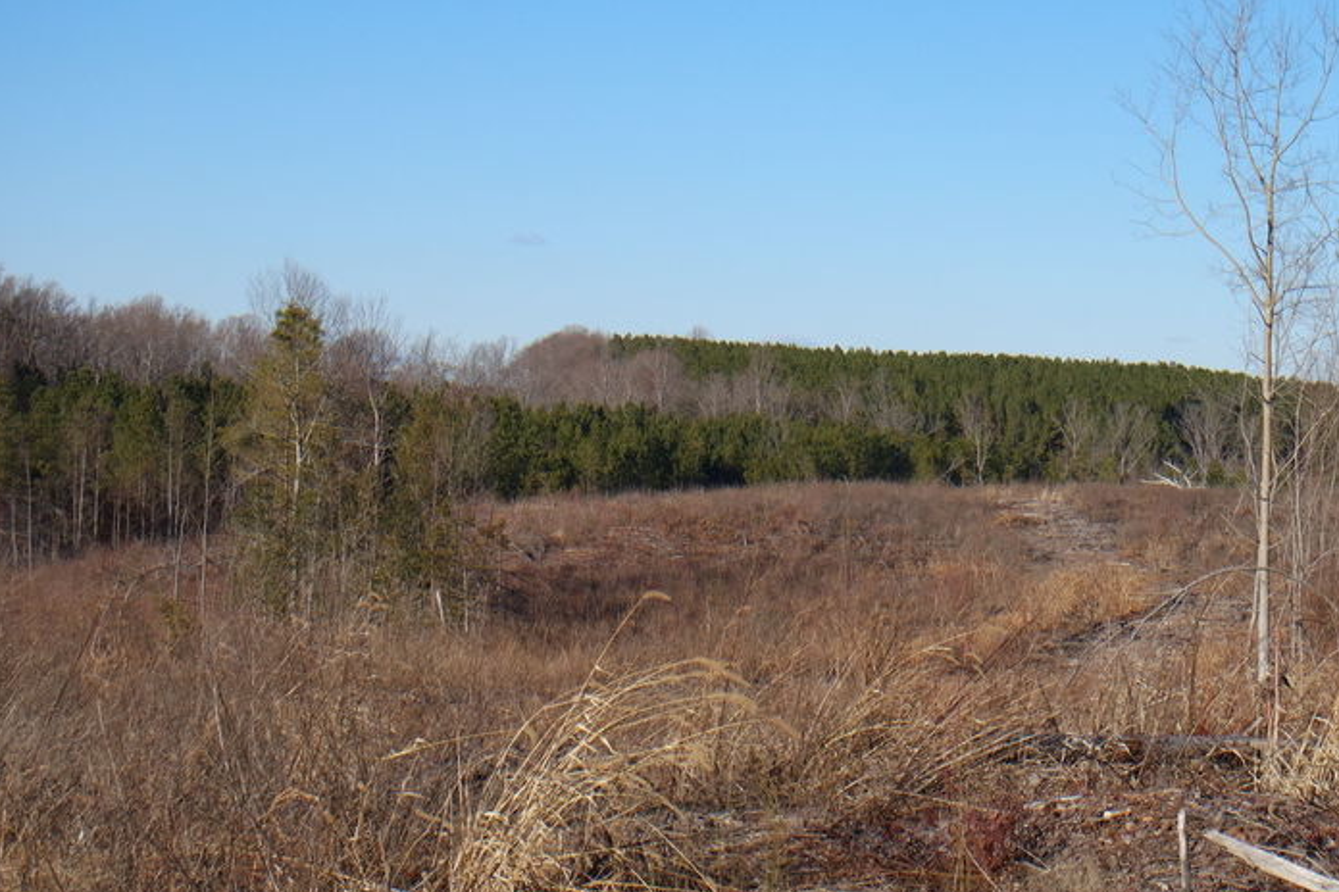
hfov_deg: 22.6
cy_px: 446
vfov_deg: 15.2
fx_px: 3347
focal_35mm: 90
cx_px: 796
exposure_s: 1/250
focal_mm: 27
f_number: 8
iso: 160
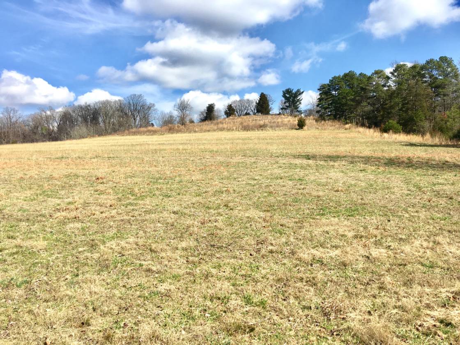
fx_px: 385
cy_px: 172
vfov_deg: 48.2
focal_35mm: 29
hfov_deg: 61.7
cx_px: 230
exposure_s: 1/1972
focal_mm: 4.15
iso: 25
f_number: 2.2
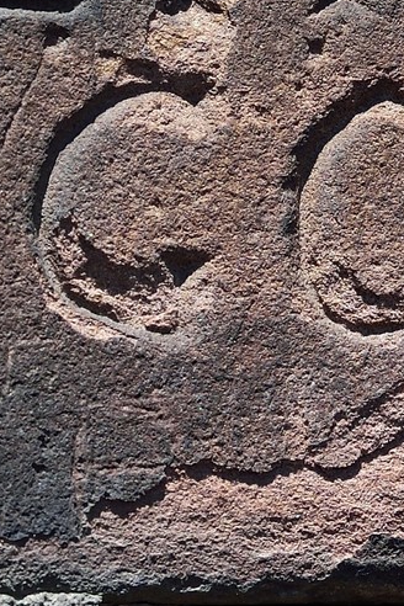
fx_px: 12321
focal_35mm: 732
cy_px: -706
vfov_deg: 2.8
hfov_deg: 1.9
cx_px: 808
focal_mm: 150
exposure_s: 1/250
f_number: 9
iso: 200
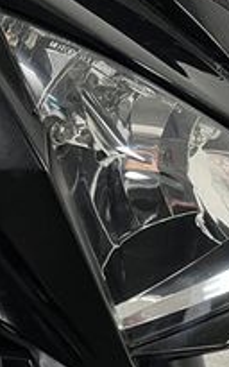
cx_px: 11
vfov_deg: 24.0
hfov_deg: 15.0
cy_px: 116
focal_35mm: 86
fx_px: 859
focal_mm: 5.1
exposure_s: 1/50
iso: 160
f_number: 1.6
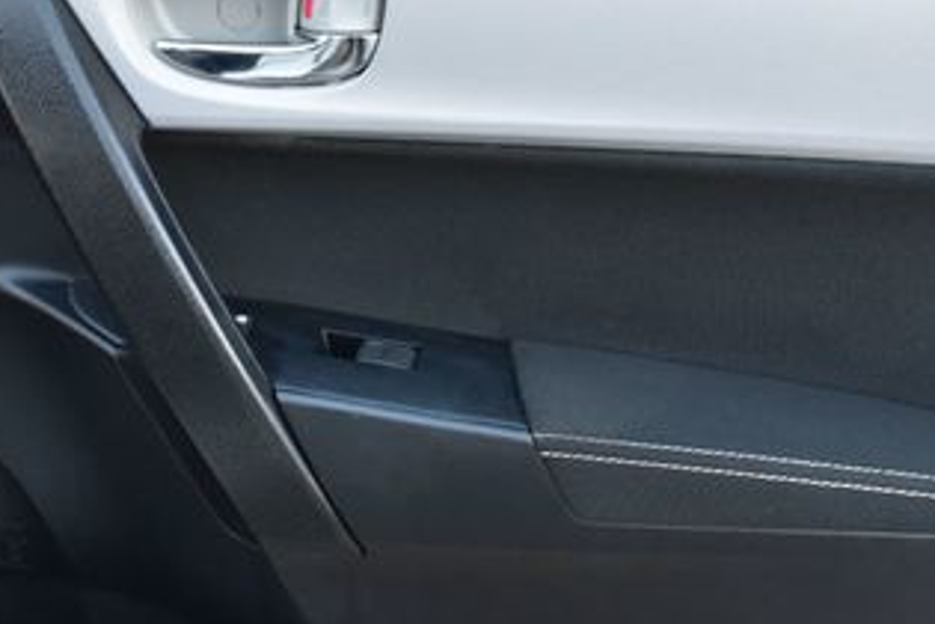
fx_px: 1584
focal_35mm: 61
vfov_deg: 22.3
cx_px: 335
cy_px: 318
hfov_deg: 32.7
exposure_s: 1/15
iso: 1600
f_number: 5.6
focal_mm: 20
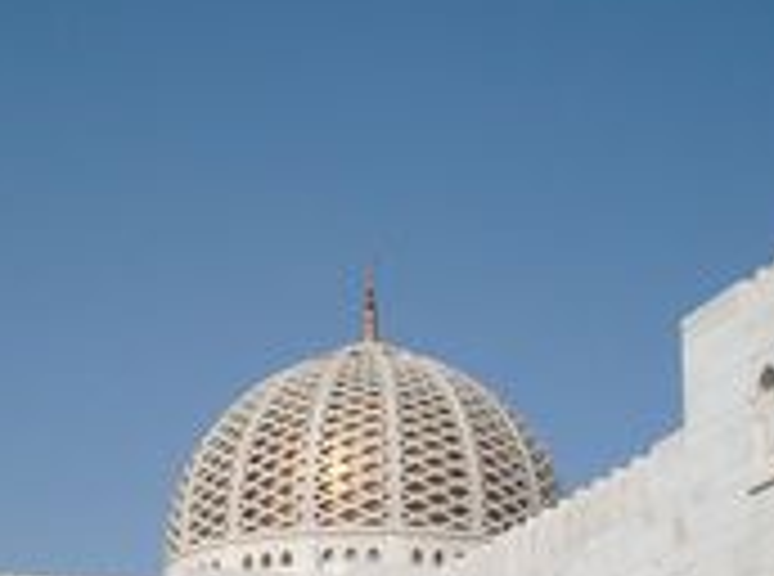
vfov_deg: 16.7
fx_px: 1918
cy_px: 574
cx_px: 374
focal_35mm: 86
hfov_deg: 22.8
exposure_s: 1/1600
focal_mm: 7.6
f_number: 5
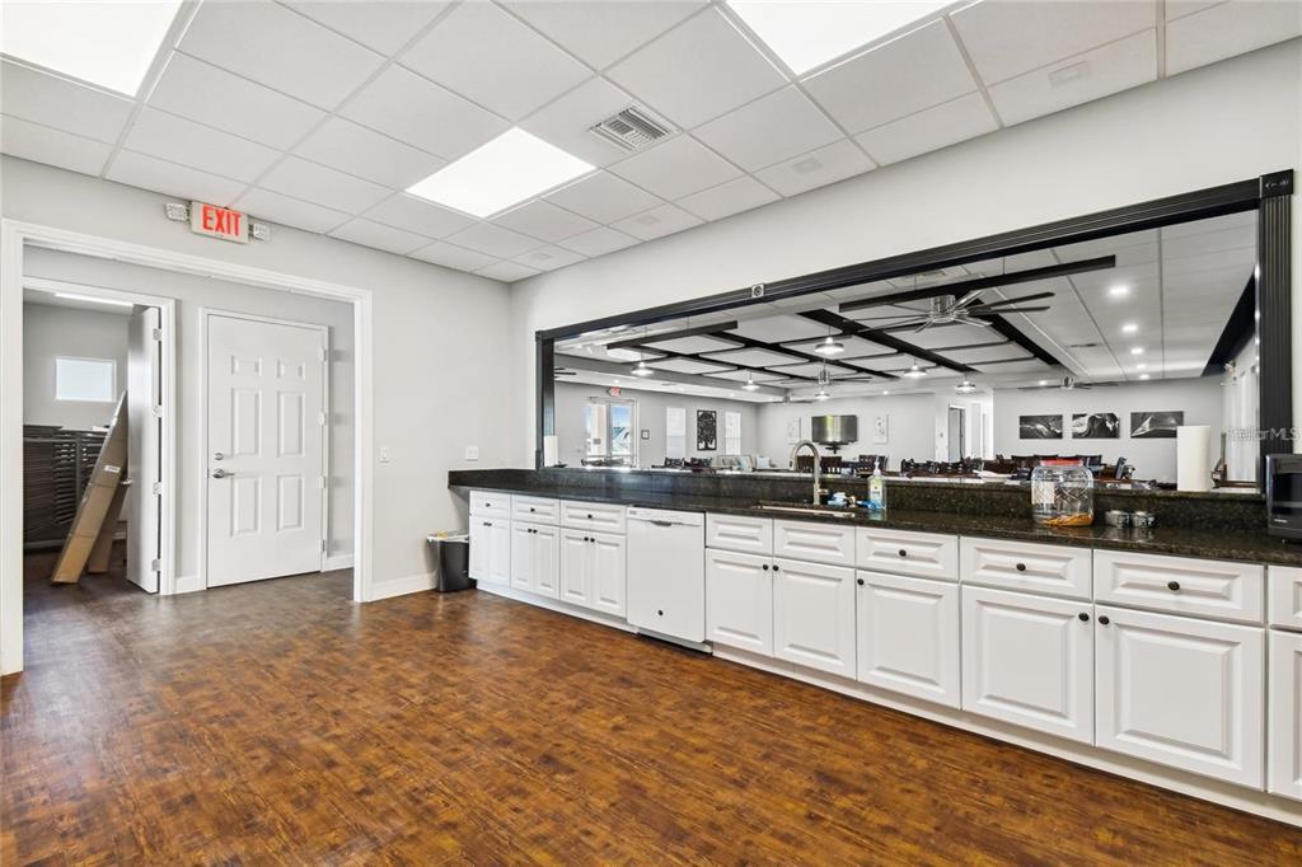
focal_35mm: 15
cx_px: 651
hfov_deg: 100.4
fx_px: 542
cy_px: 434
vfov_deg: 77.3
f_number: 7.1
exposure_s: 1/13
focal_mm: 10
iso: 100
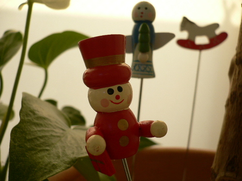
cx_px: 121
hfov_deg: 52.6
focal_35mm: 35
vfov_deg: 40.7
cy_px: 90
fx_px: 245
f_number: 2.8
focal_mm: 5.8
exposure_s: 1/100
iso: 100
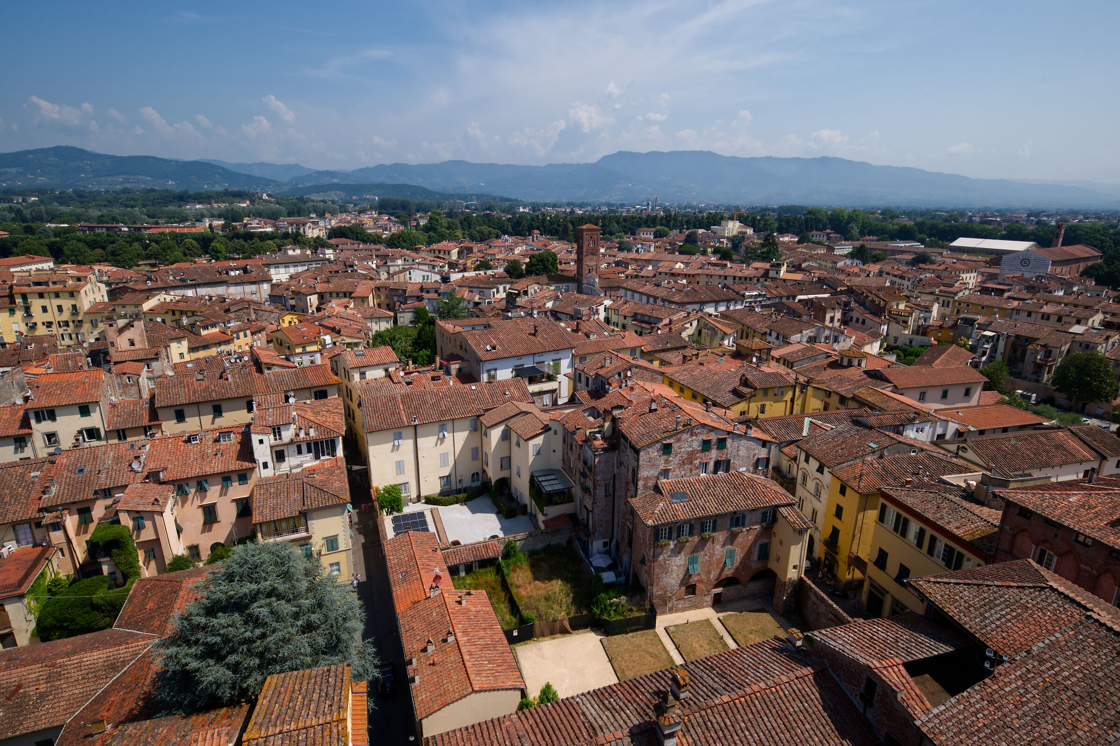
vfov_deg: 67.4
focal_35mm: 18
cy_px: 373
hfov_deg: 90.0
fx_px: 560
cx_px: 560
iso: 180
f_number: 10
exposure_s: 1/250
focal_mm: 18
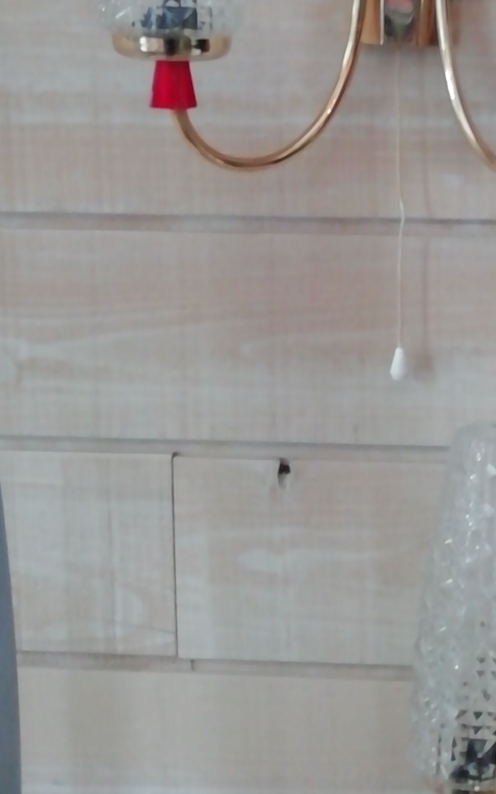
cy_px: 256
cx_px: 534
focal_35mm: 73
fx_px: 1579
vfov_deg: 28.0
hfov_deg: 17.3
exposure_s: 1/25
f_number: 2.2
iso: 320
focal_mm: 3.46
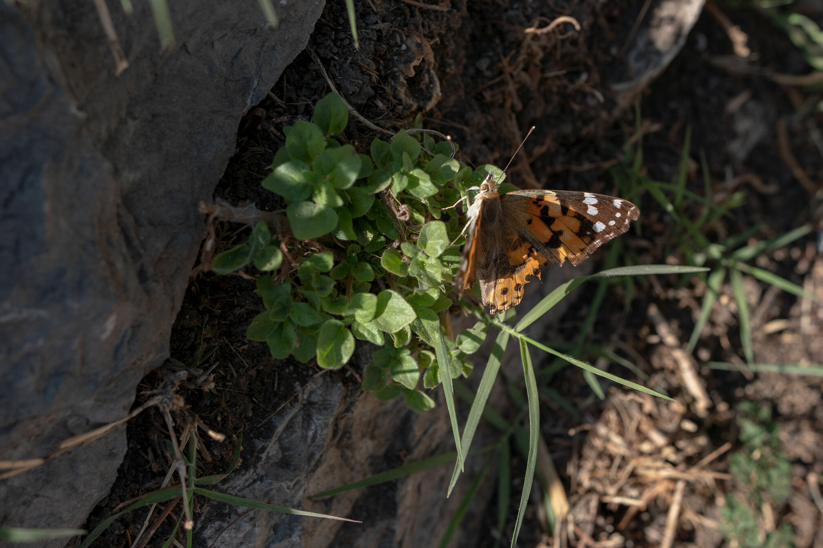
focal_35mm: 63
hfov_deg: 32.1
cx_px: 444
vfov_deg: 21.7
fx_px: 1431
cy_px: 268
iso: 100
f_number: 5.6
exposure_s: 1/400
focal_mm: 35
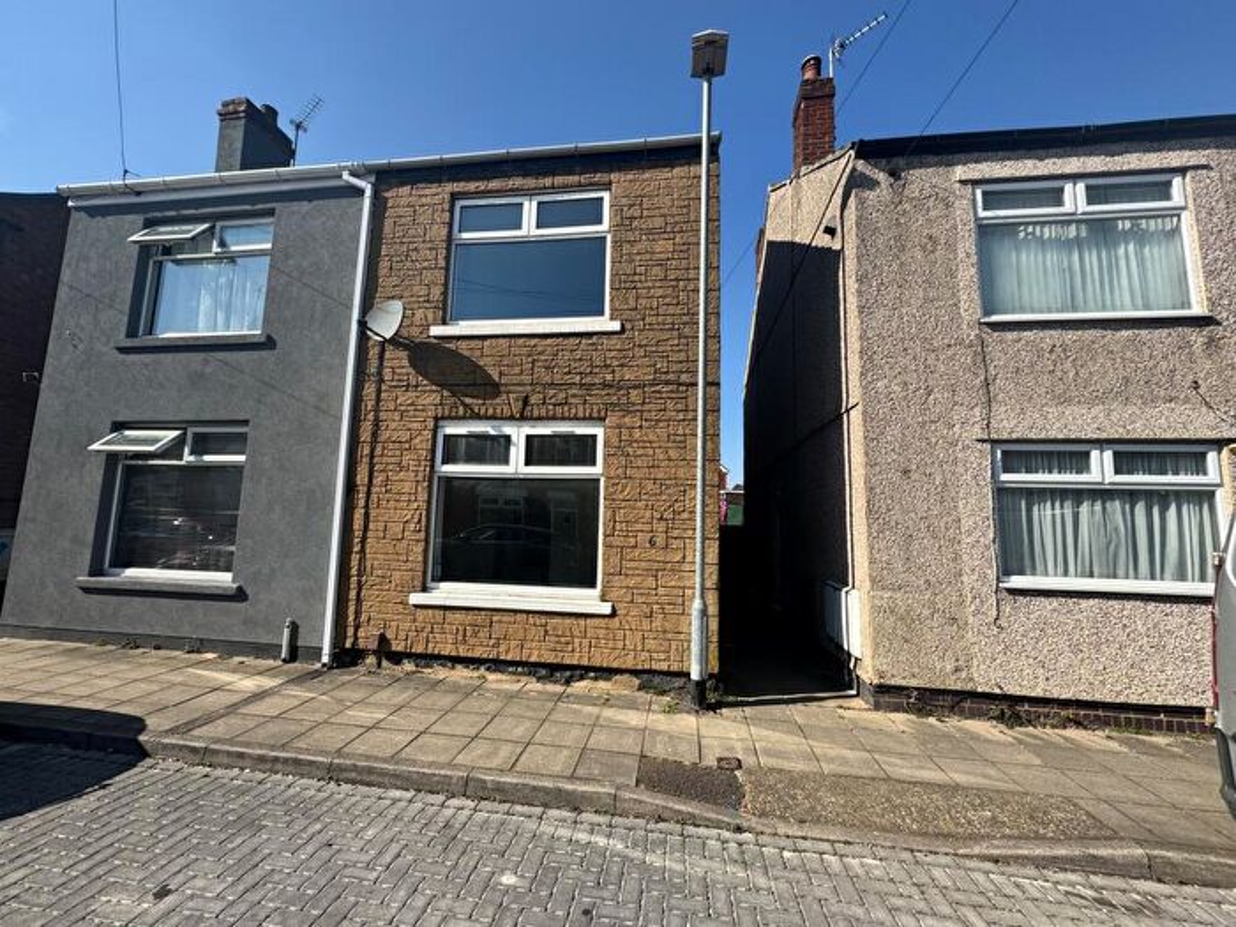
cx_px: 618
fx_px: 500
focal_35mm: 14
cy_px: 464
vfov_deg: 85.7
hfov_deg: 102.1
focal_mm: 2.22
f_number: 2.2
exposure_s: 1/1323
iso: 50
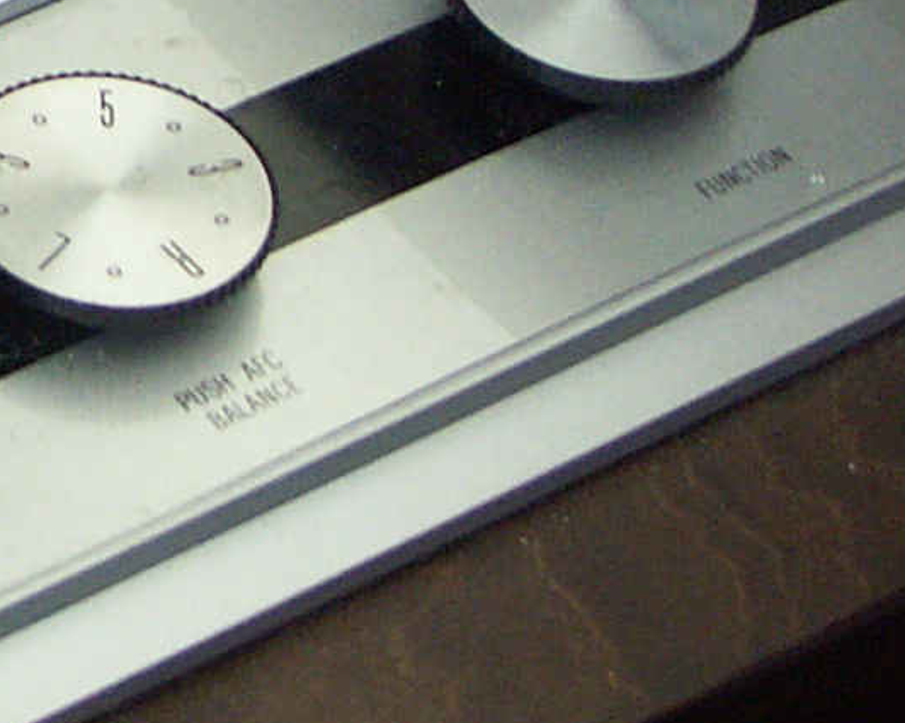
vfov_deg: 8.2
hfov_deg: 10.1
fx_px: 5033
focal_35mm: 188
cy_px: 14
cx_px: -221
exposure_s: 1/10
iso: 200
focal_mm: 10.41
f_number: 2.8
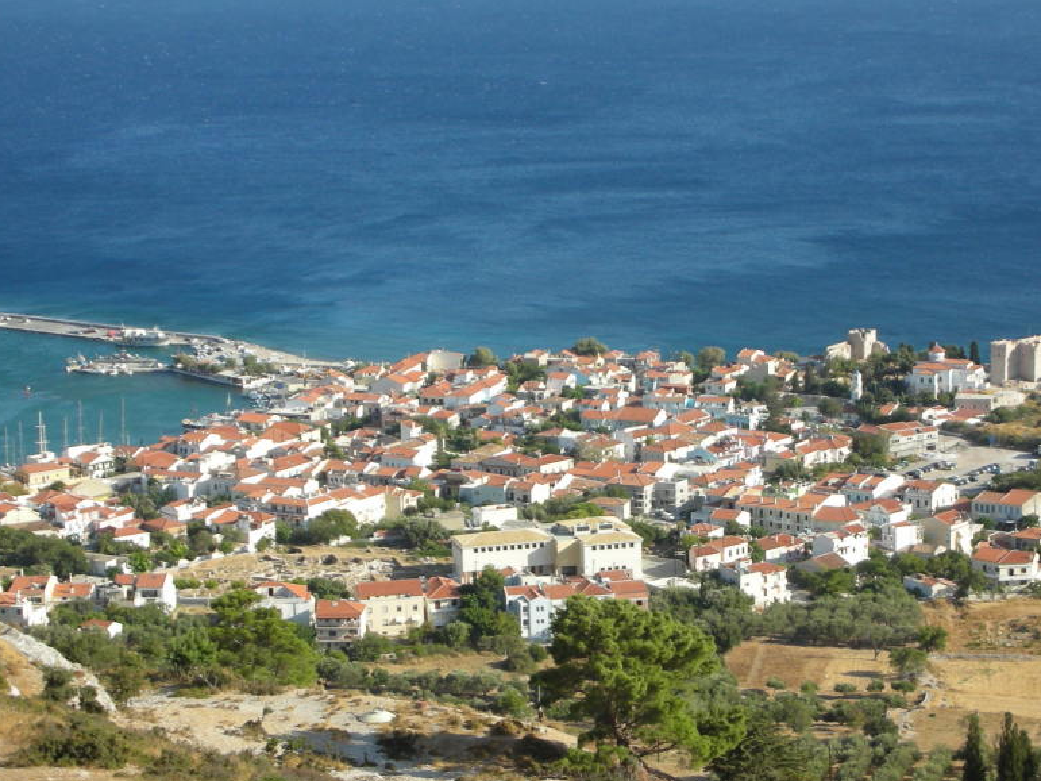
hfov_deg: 20.2
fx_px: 2917
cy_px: 355
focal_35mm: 97
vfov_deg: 15.2
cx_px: 547
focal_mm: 12.2
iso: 50
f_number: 4.4
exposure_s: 1/248
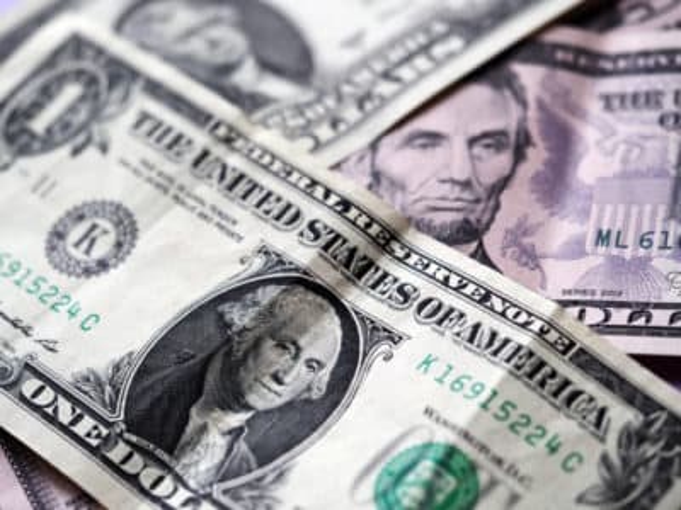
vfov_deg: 12.3
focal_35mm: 120
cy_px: 255
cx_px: 340
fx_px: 2361
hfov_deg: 16.4
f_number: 2.8
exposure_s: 1/320
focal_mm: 60
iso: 200
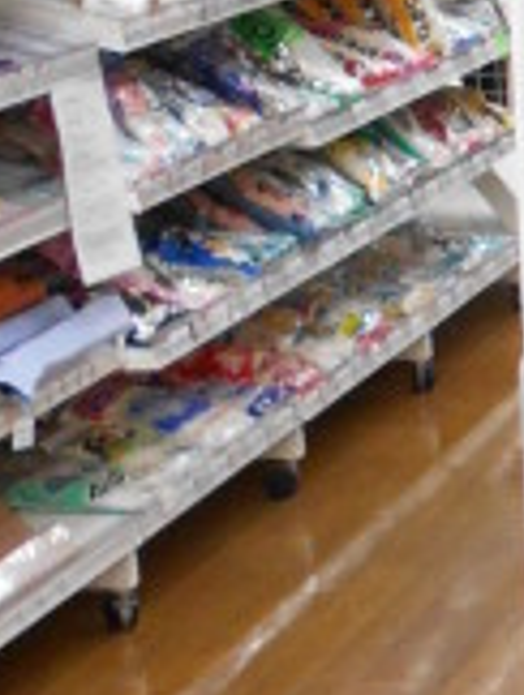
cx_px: 1465
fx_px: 3301
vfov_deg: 12.0
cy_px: 472
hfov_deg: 8.0
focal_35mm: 164
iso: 280
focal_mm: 4.6
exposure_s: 1/30
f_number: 3.2
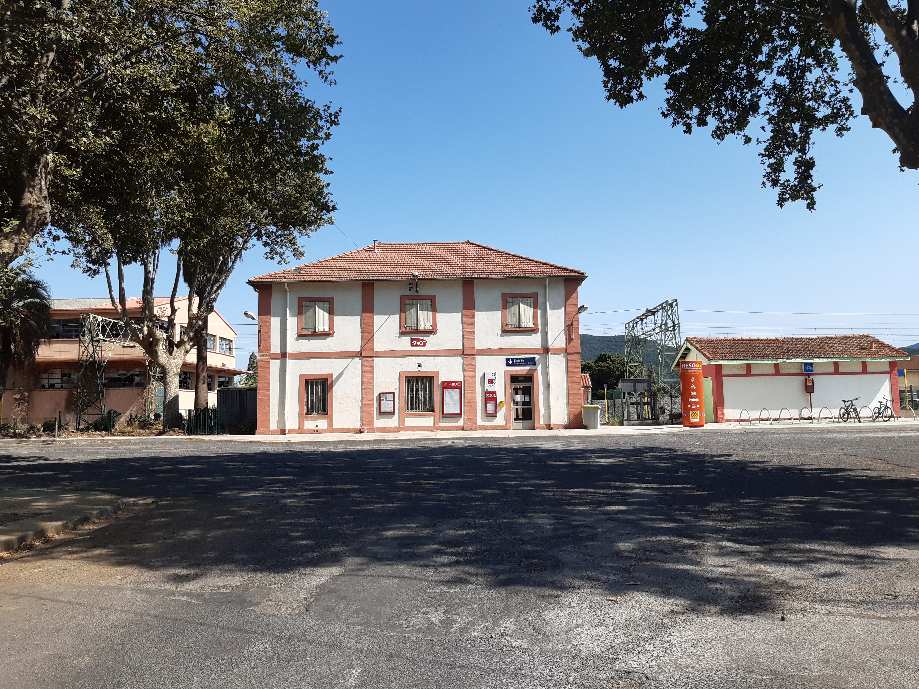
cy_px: 344
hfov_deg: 67.3
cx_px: 460
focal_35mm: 26
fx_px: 690
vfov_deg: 53.1
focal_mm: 3.92
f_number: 1.7
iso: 40
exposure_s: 1/1715
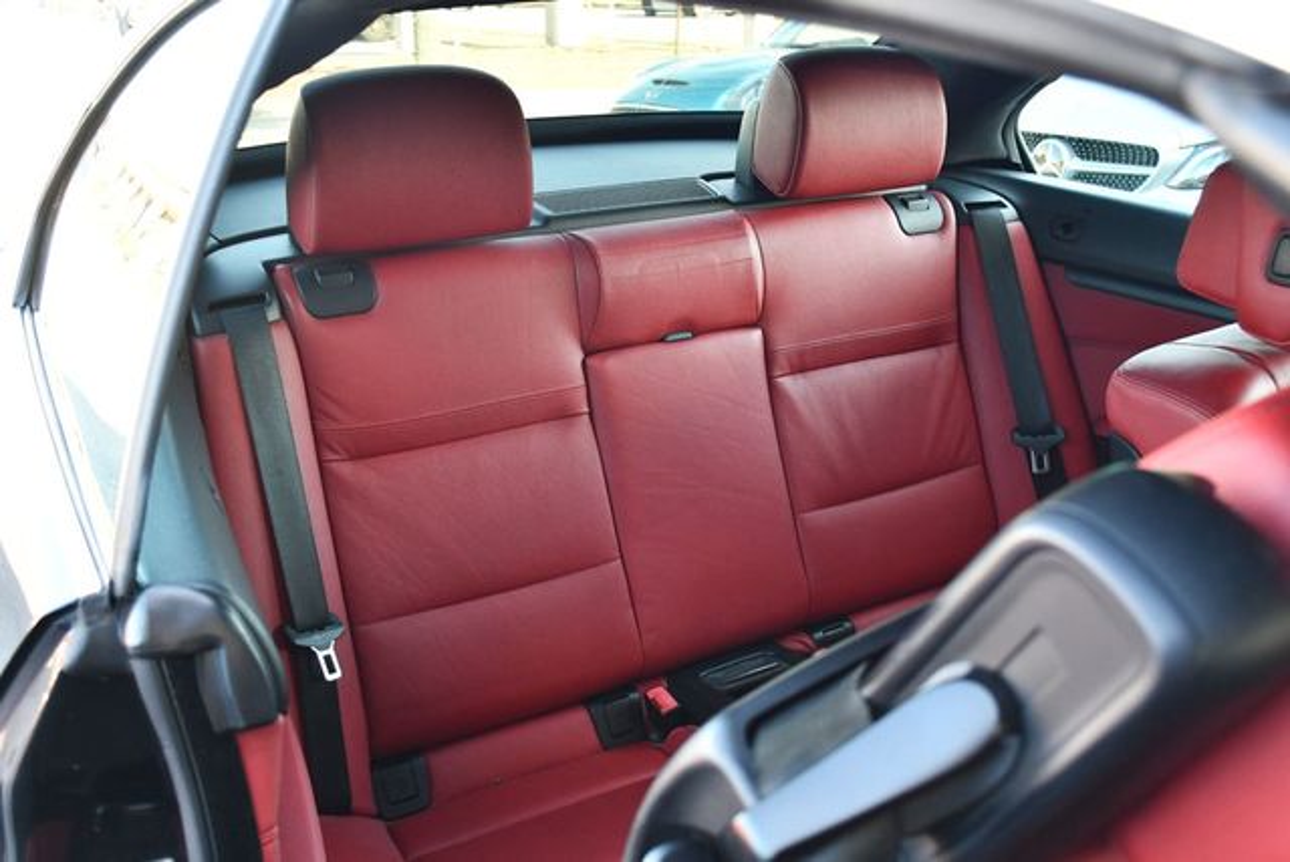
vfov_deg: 36.9
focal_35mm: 36
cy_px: 431
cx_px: 645
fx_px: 1291
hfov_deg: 53.1
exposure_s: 1/200
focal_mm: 18
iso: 800
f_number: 3.5
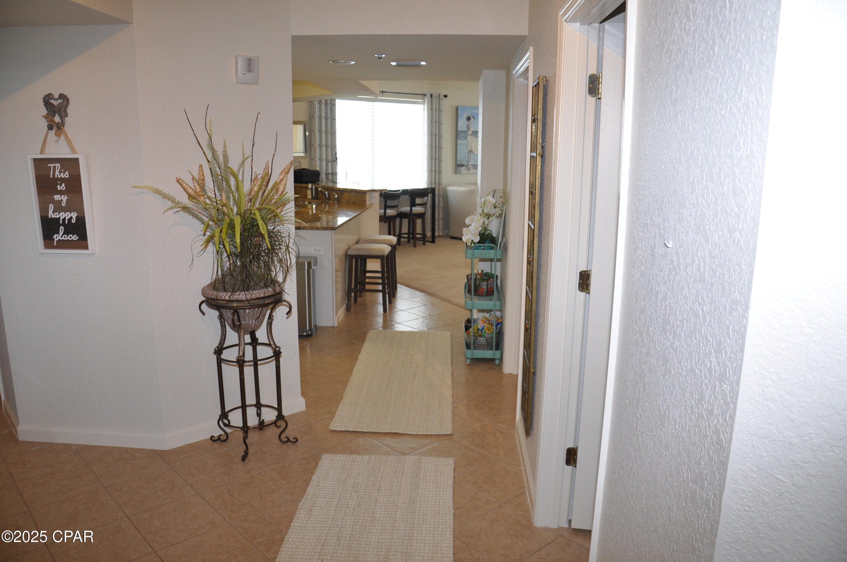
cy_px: 281
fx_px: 634
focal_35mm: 27
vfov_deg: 47.8
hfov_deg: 67.4
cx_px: 424
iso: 400
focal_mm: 18
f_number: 5
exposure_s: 1/60
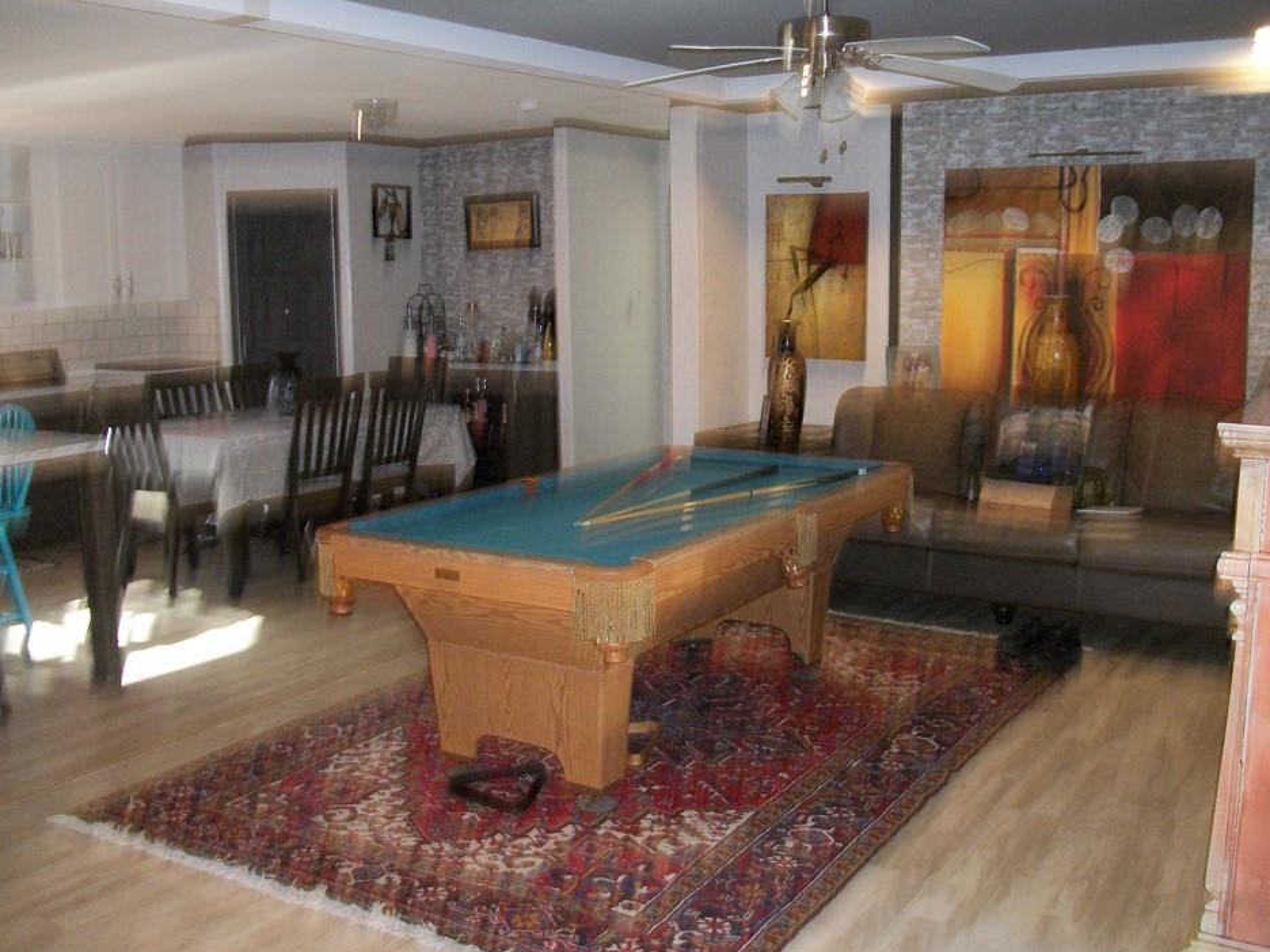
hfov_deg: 52.6
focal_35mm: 35
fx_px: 1284
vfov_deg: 40.7
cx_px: 662
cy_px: 488
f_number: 2.9
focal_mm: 5.7
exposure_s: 1/30
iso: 250
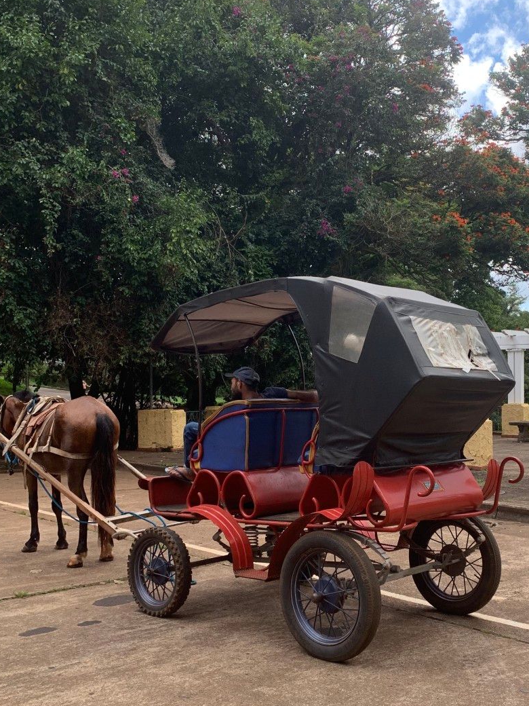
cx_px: 376
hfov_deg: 35.4
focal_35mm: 40
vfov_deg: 46.8
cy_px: 381
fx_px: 815
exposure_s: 1/664
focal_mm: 4.25
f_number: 1.8
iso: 25
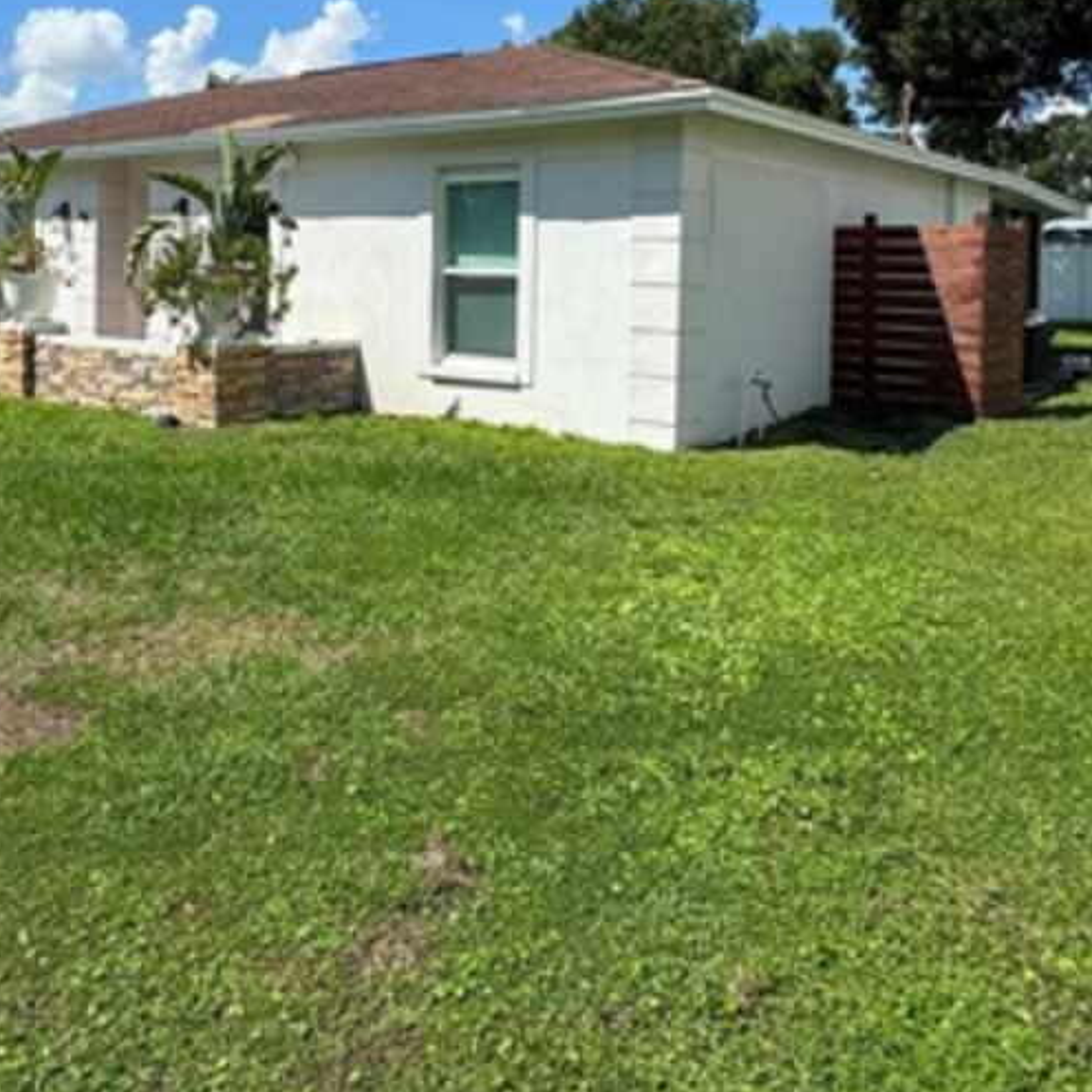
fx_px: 1142
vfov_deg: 49.3
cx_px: 494
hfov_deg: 51.0
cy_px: 287
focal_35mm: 32
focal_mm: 2.22
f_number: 2.2
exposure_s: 1/2415
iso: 50
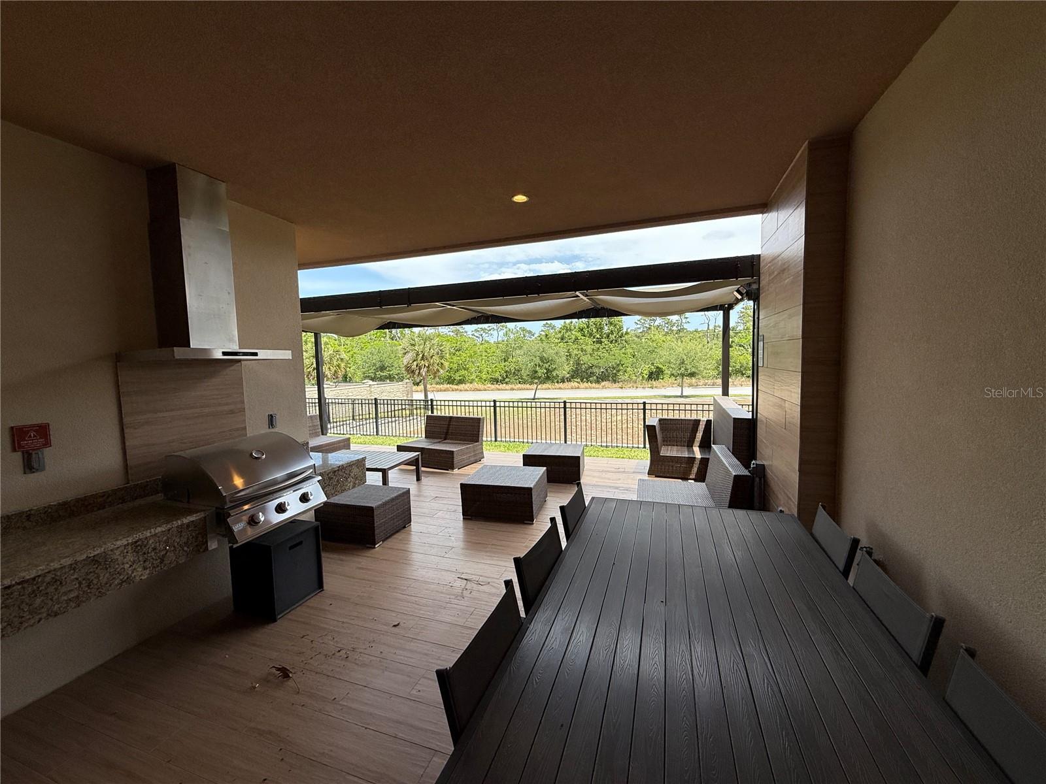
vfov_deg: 85.7
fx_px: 423
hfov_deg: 102.1
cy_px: 392
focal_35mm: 14
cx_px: 523
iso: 64
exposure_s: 1/1125
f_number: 2.2
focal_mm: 2.22
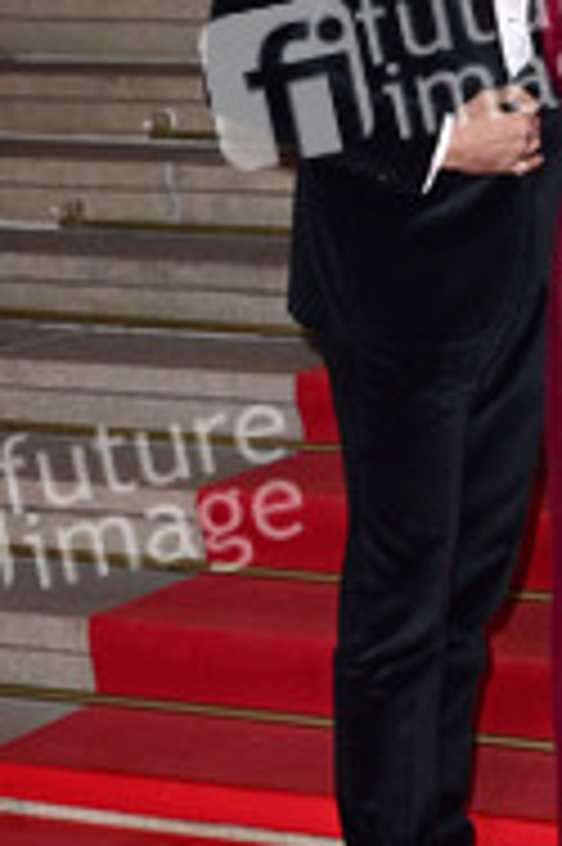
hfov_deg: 9.8
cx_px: 562
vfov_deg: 14.9
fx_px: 3237
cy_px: 288
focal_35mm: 138
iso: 2000
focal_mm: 65
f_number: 5
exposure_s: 1/60
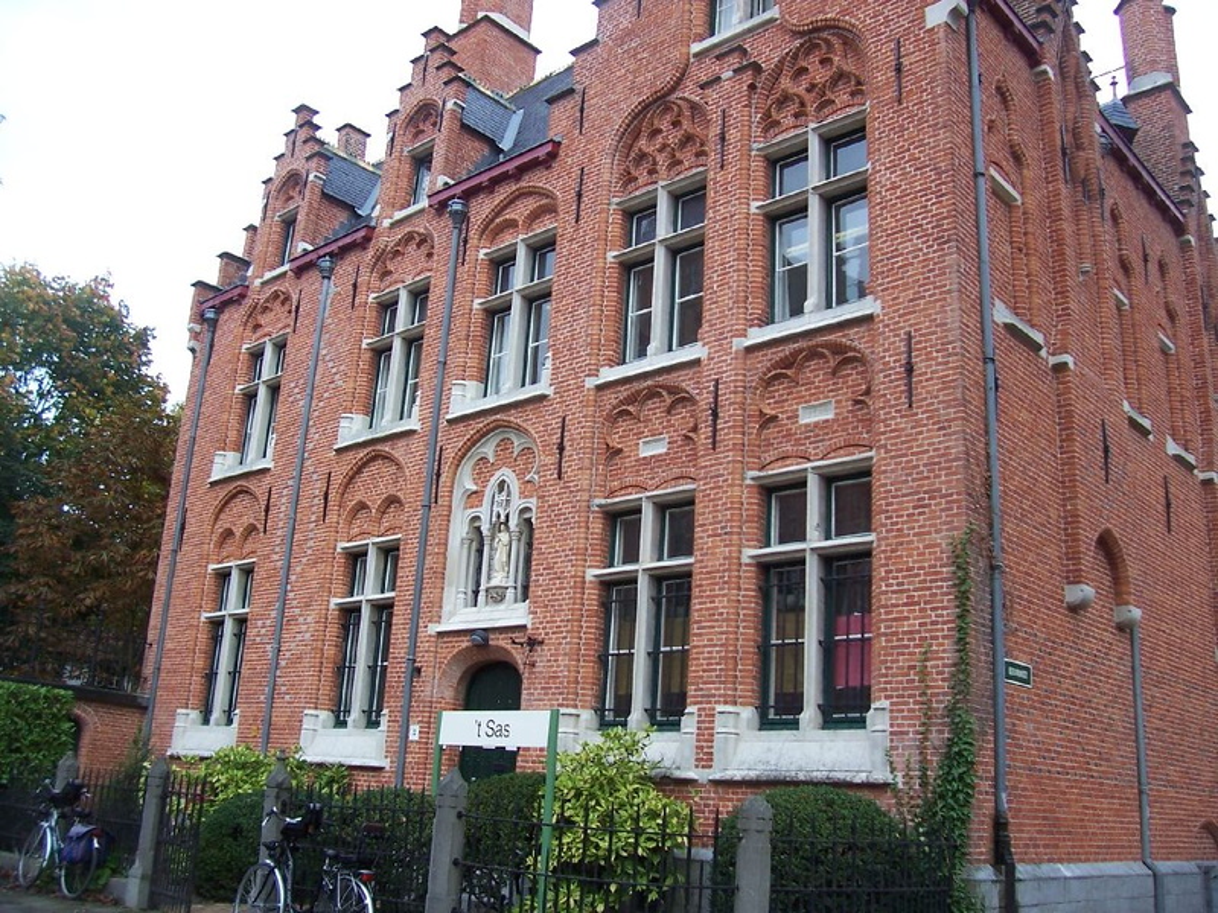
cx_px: 609
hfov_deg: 54.0
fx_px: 1196
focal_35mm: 34
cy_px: 456
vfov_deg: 41.8
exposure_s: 1/250
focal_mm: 5.6
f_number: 2.7
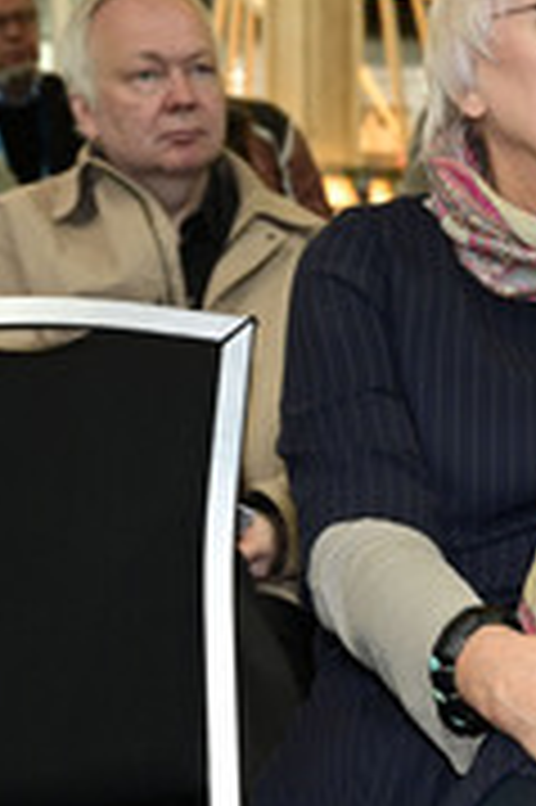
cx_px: 615
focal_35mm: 111
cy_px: 410
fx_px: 2484
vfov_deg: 18.4
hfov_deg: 12.1
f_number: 5
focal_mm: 44
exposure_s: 1/200
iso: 2500
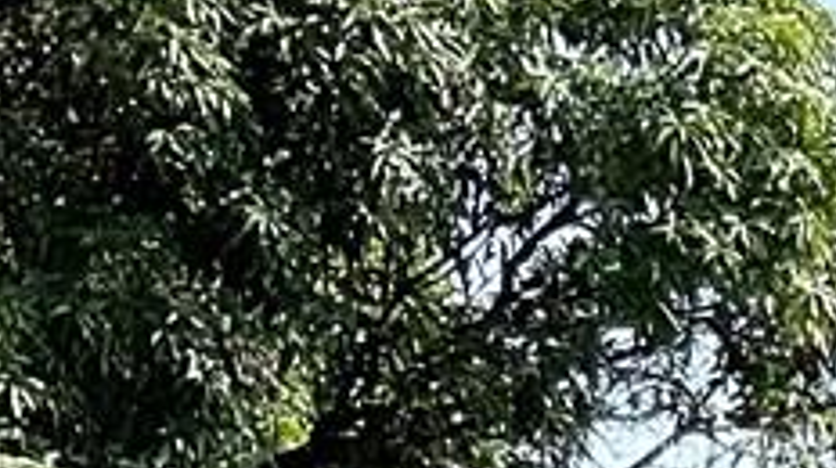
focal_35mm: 218
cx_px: 2011
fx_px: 4828
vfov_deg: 5.0
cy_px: 1764
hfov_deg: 8.9
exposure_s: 1/869
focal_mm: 3
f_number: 1.8
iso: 16
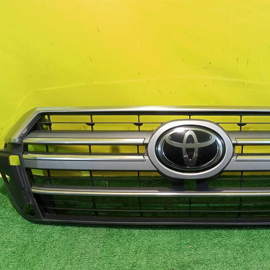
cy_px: 145
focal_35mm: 38
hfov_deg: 43.1
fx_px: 335
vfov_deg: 43.8
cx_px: 185
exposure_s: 1/33.3
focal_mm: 3.65
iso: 226
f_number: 2.2
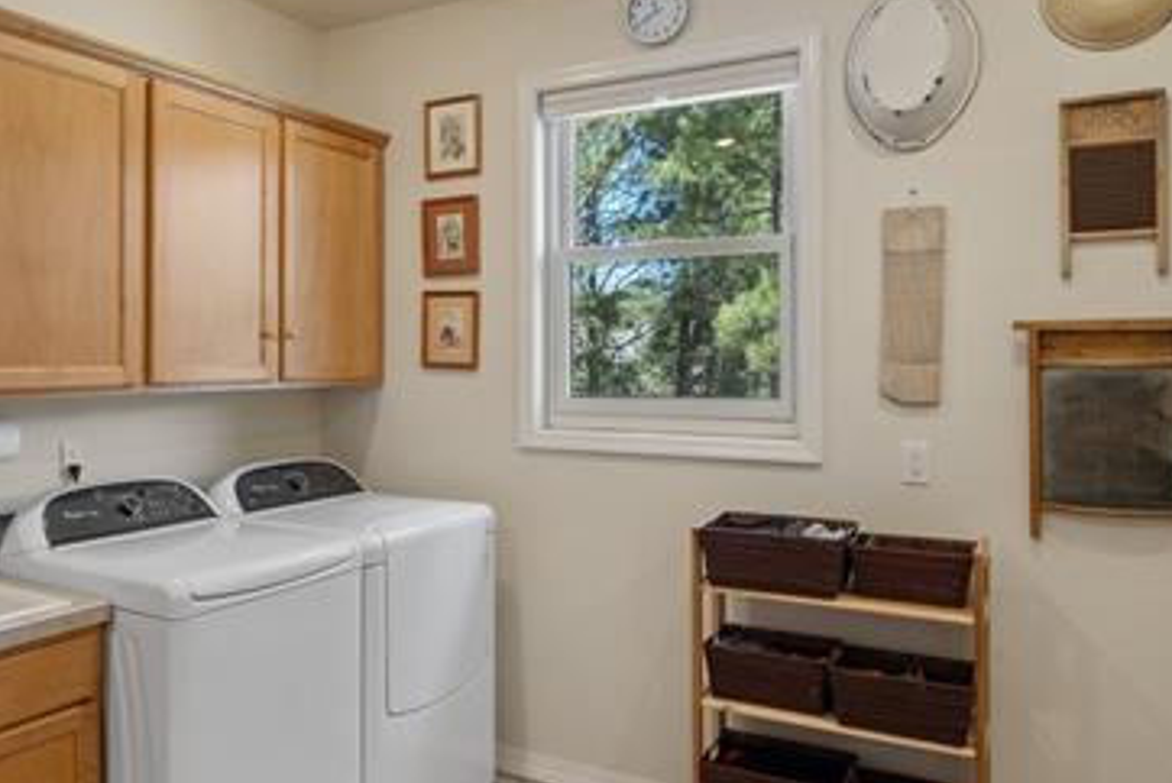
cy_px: 336
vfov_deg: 43.6
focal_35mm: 30
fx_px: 977
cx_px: 408
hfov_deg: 60.7
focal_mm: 17
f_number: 10
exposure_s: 1/1.67
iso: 250
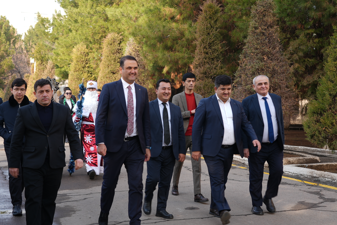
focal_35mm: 55
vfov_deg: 24.6
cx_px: 145
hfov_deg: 36.2
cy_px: 118
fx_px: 515
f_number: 4
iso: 64
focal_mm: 43
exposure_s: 1/100
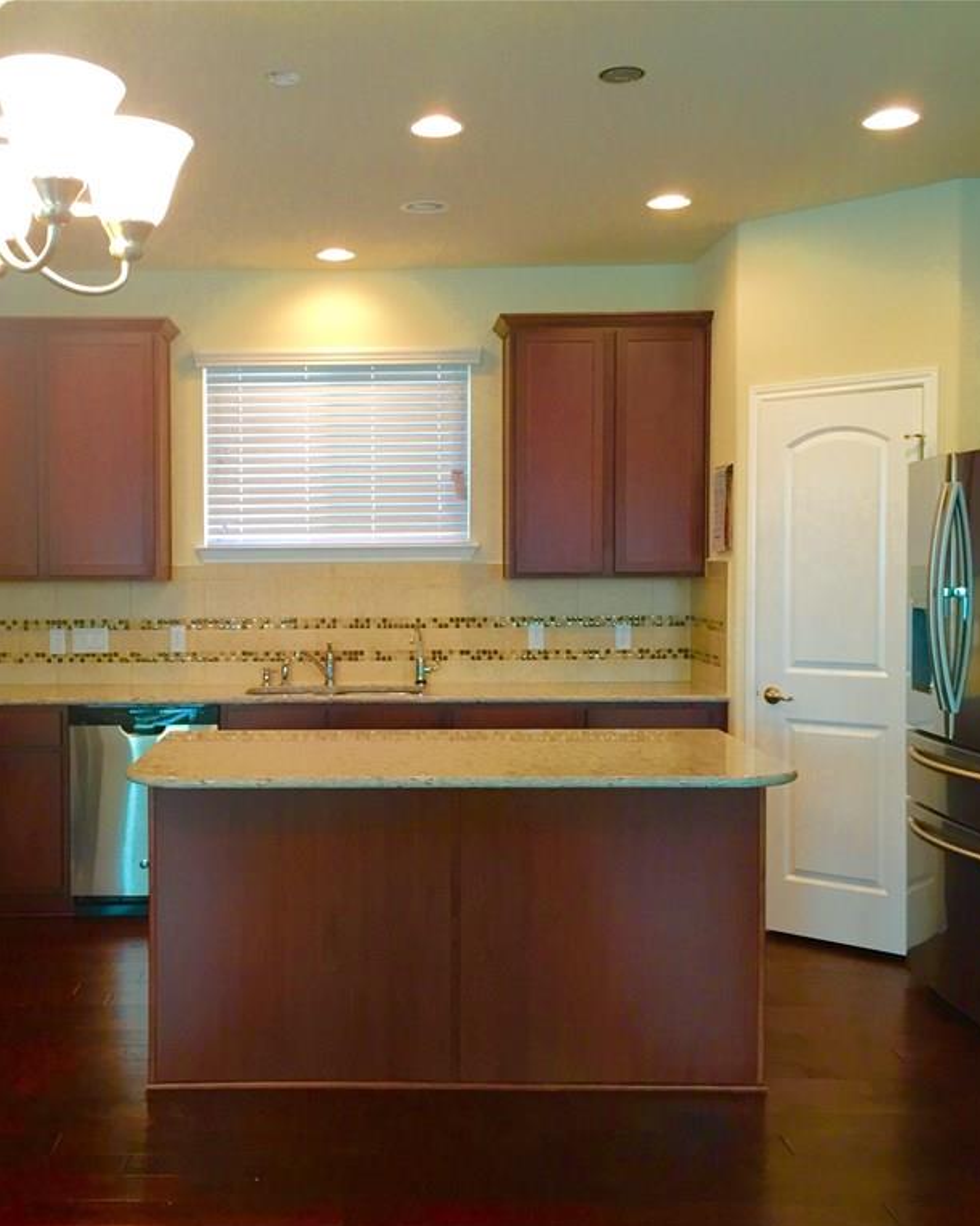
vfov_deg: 47.9
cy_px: 615
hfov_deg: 38.9
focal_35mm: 38
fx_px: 1378
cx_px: 358
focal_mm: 4.15
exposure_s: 1/30
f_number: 2.2
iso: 80
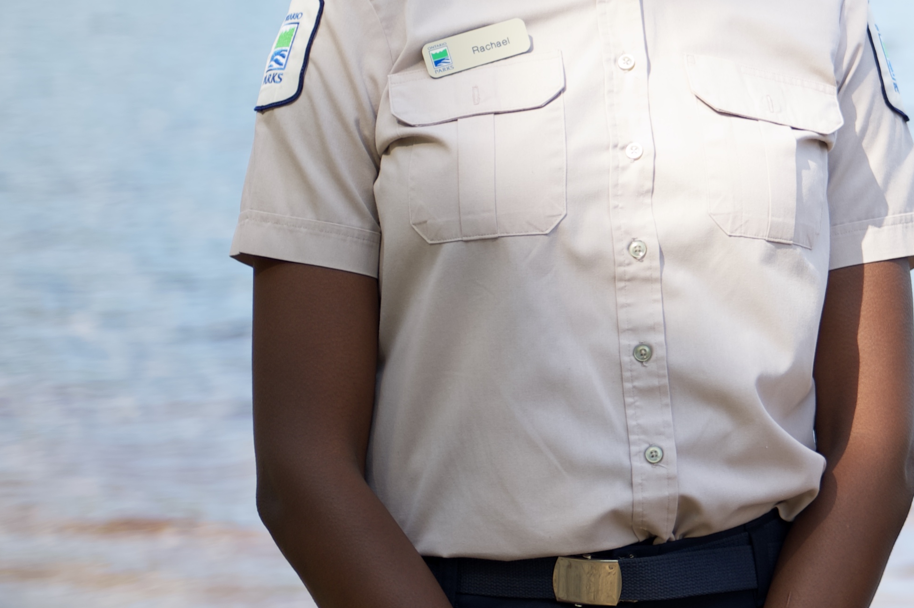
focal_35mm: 186
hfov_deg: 10.7
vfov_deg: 7.4
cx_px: 1270
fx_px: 4719
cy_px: 47
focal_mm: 60
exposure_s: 1/320
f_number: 2.8
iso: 100
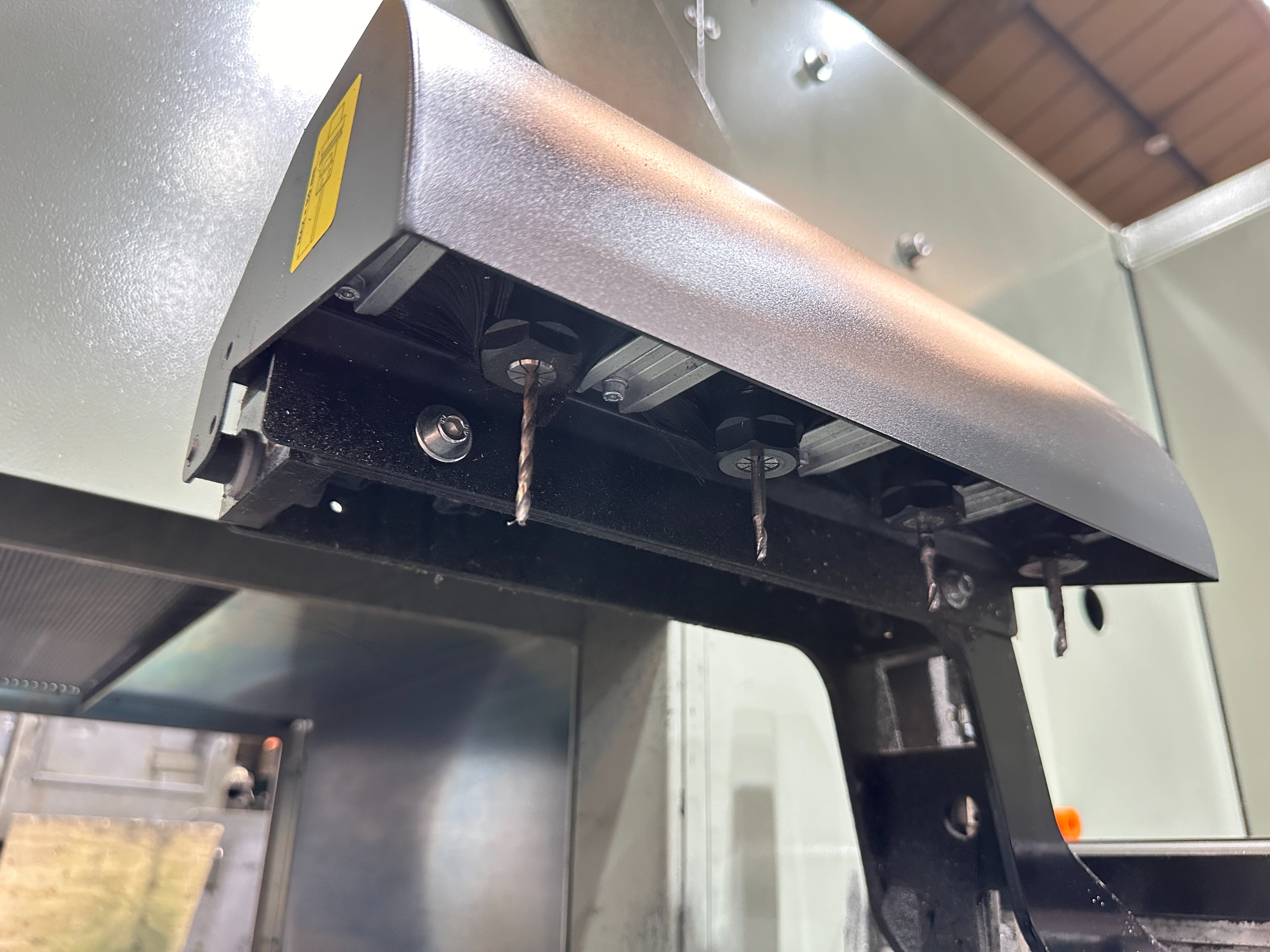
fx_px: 881
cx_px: 635
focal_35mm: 24
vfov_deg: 56.8
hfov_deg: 71.6
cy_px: 476
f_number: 1.78
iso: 500
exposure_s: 1/50
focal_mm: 6.86
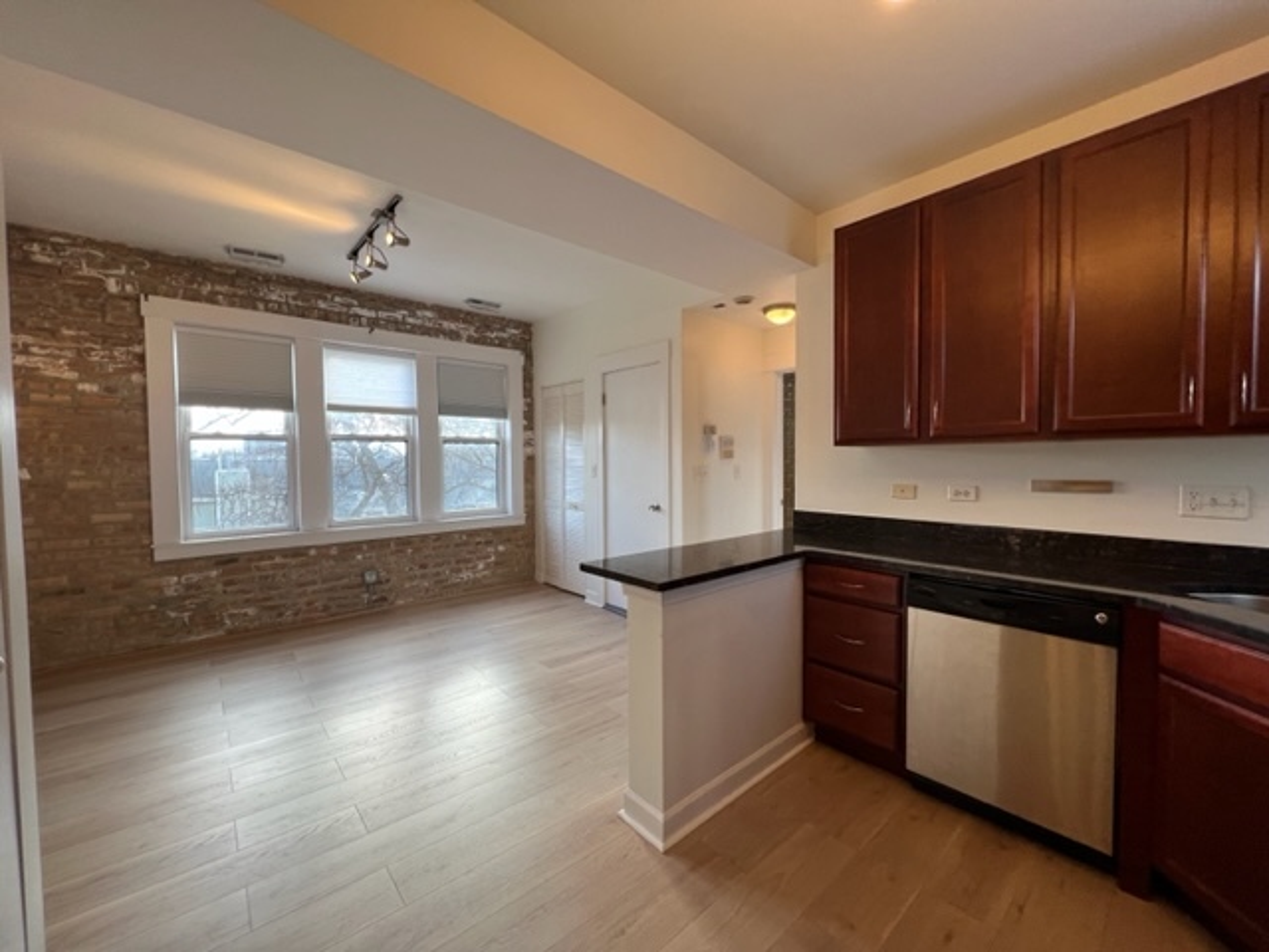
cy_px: 476
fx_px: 477
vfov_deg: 89.9
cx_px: 634
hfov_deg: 106.2
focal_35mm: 13
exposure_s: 1/120
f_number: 1.8
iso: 80
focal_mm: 1.57
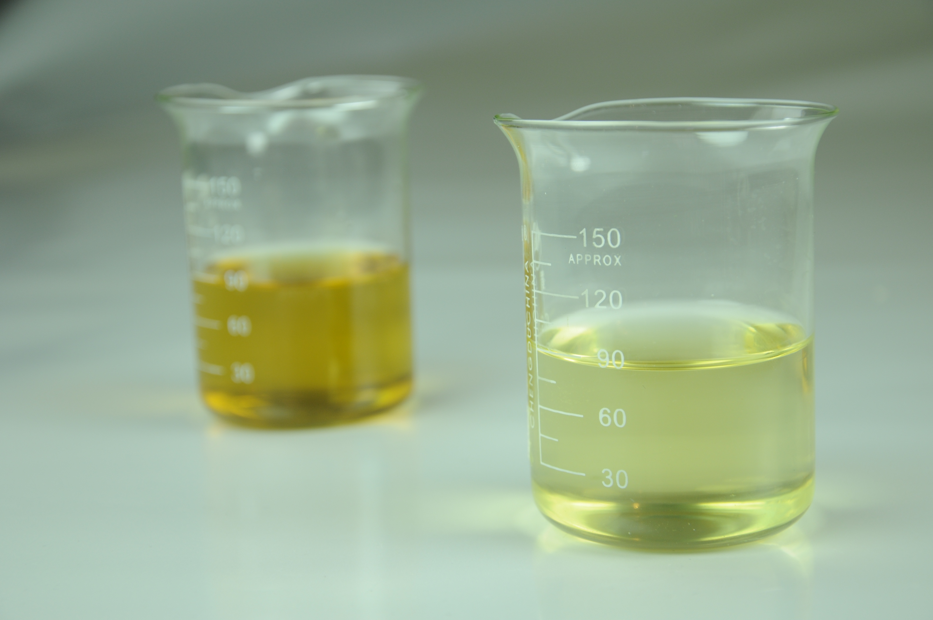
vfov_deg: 15.7
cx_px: 466
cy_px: 310
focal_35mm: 87
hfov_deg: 23.4
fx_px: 2252
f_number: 5.6
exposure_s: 1/125
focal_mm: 58
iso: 200
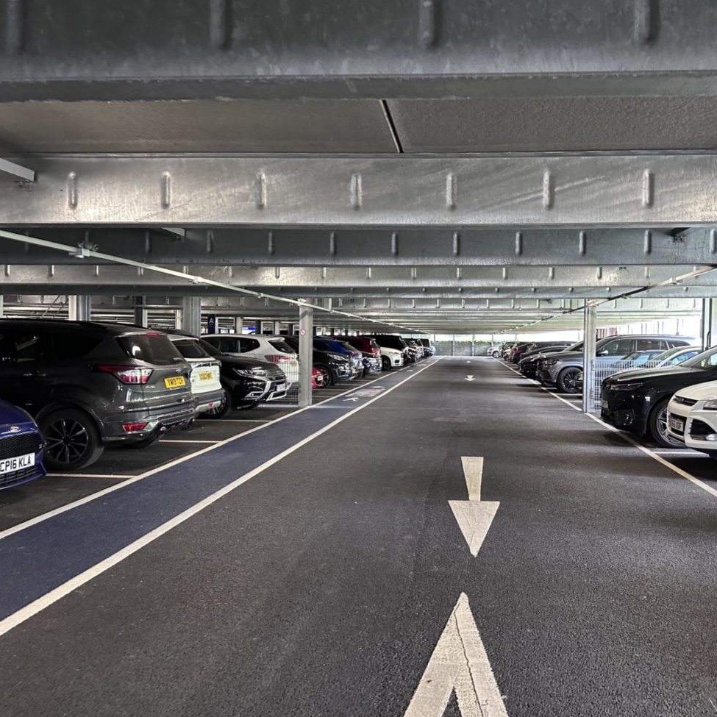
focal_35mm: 29
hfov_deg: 55.2
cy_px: 361
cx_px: 431
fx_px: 680
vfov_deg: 55.6
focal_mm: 6.86
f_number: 1.78
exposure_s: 1/50
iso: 320
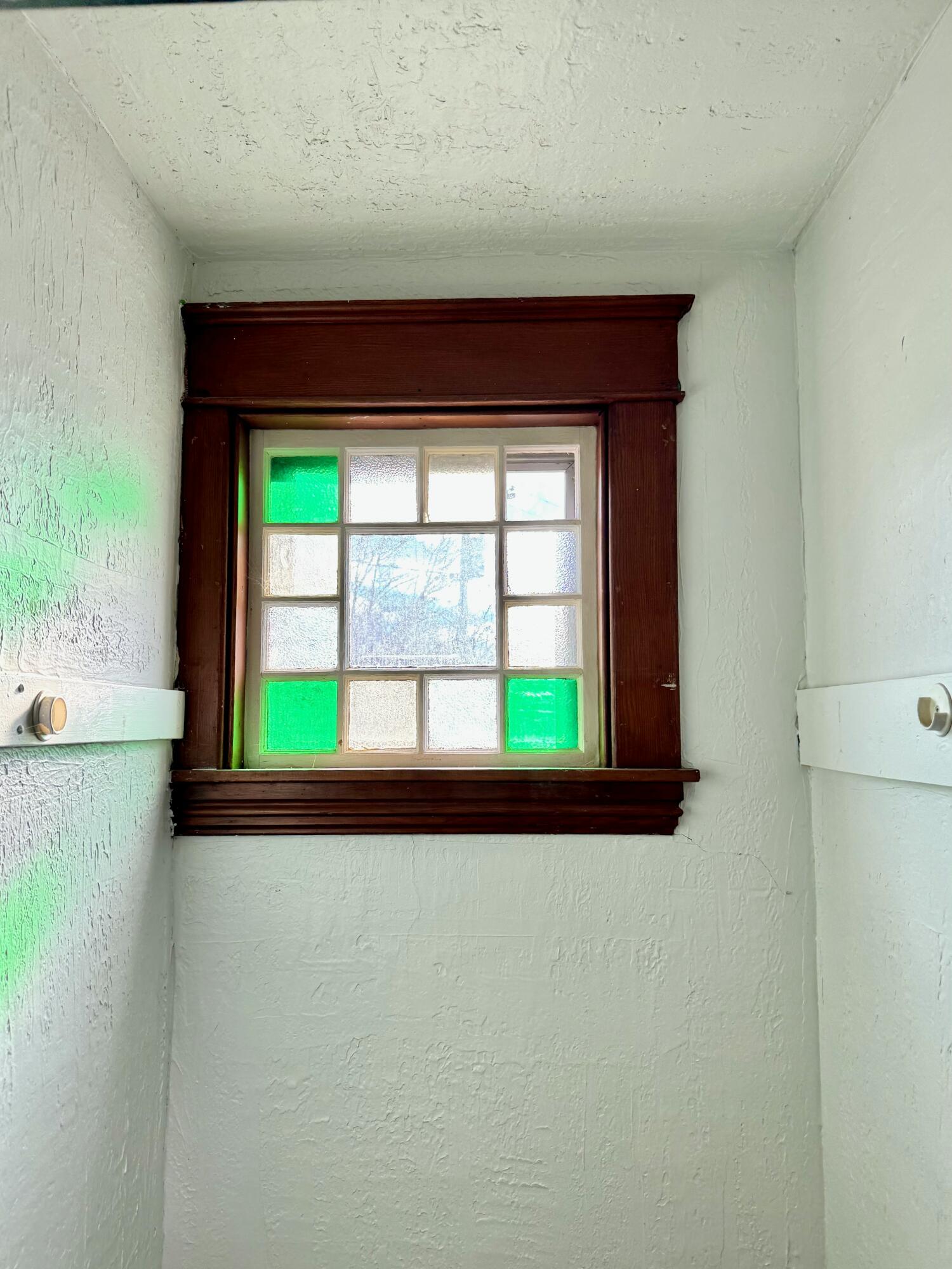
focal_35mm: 24
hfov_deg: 56.8
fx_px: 880
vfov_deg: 71.6
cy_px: 634
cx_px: 476
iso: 80
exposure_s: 1/372
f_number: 1.78
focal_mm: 6.76
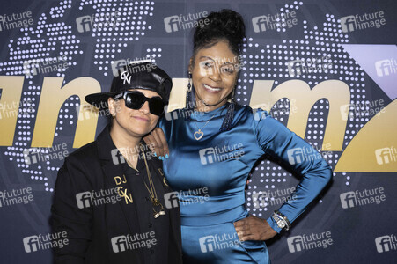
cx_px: 198
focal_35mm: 46
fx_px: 507
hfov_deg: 42.8
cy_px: 132
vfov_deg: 29.2
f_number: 5.6
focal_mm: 46
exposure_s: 1/200
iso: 800
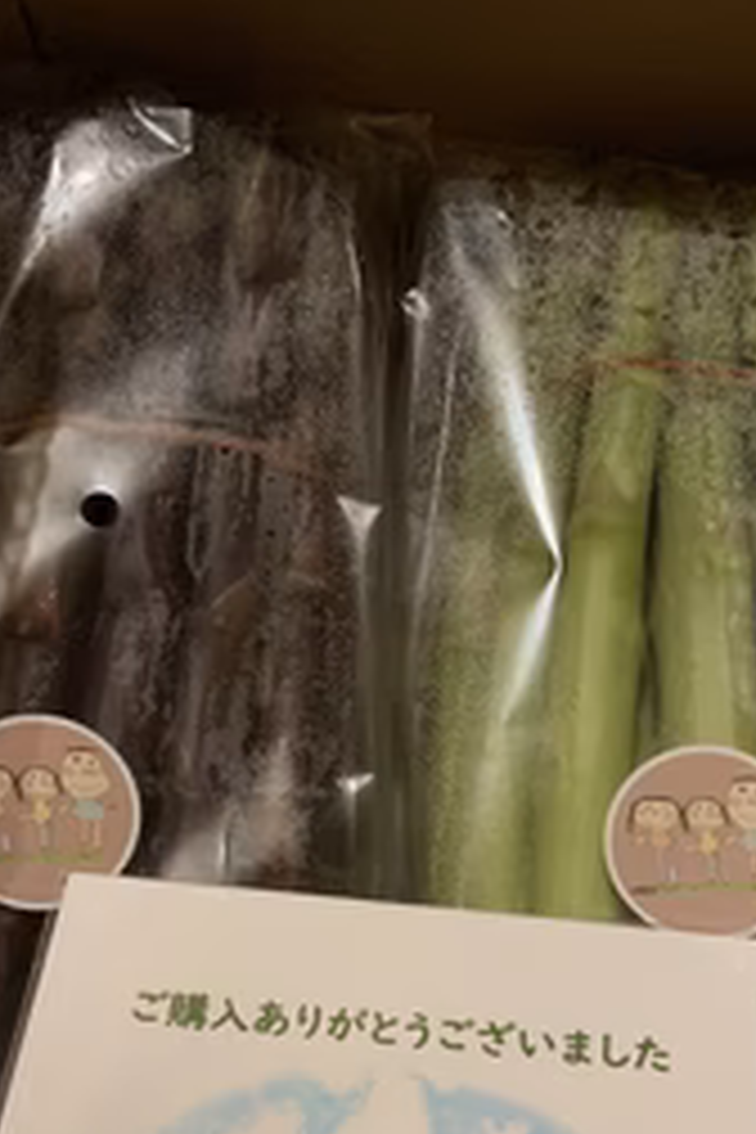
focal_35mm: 43
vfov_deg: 43.8
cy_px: 864
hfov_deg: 31.2
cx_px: 346
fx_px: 1354
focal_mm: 4.25
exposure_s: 1/34
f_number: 1.8
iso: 400
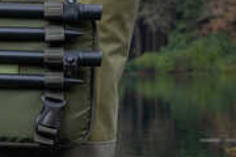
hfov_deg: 15.4
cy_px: 14
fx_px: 852
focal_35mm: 130
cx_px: -18
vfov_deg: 10.5
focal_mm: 39
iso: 250
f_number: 6.3
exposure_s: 1/100
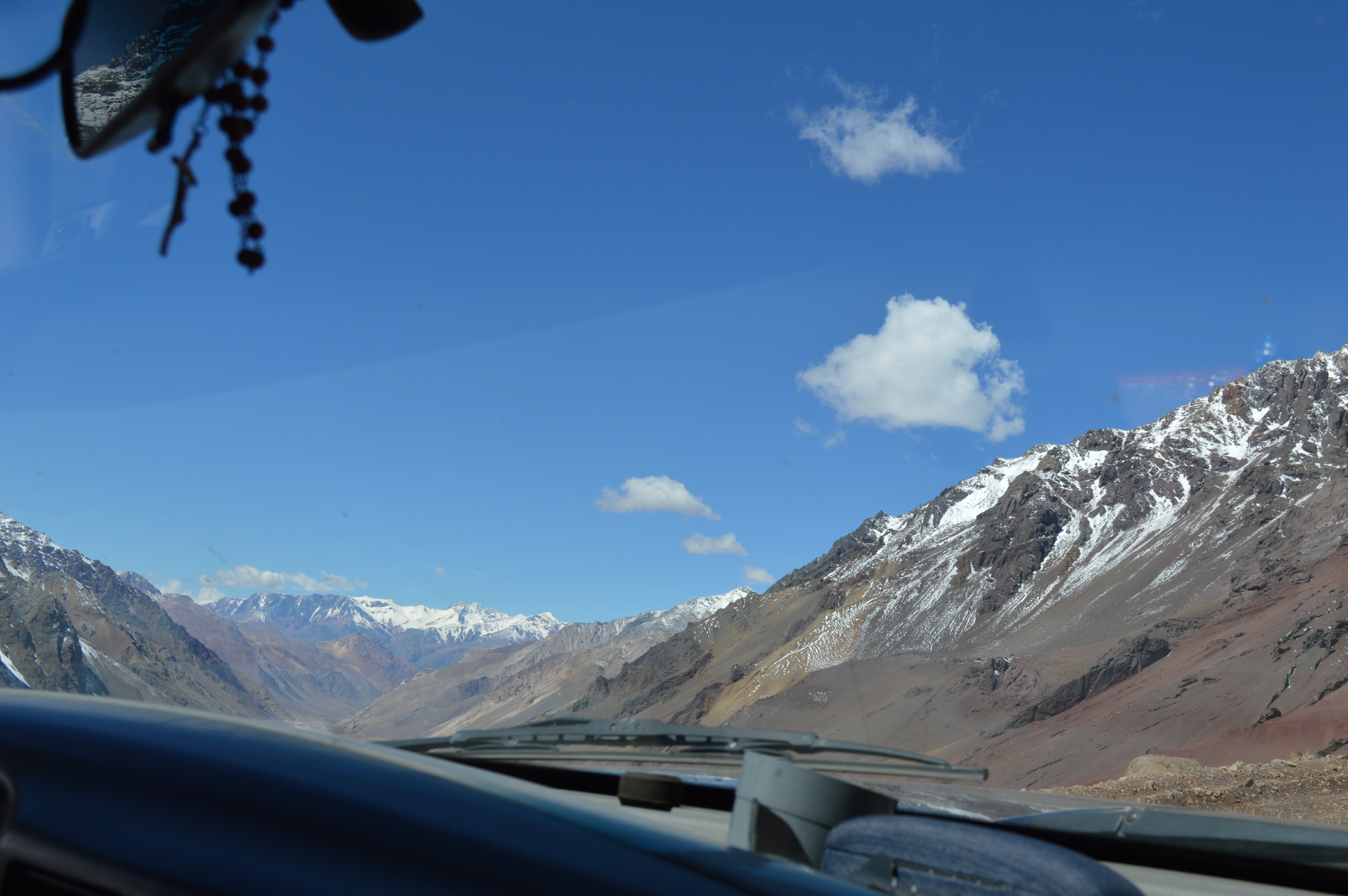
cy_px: 448
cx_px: 674
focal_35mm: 39
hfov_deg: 49.6
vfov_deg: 34.1
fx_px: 1459
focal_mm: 26
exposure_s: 1/320
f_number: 8
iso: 100
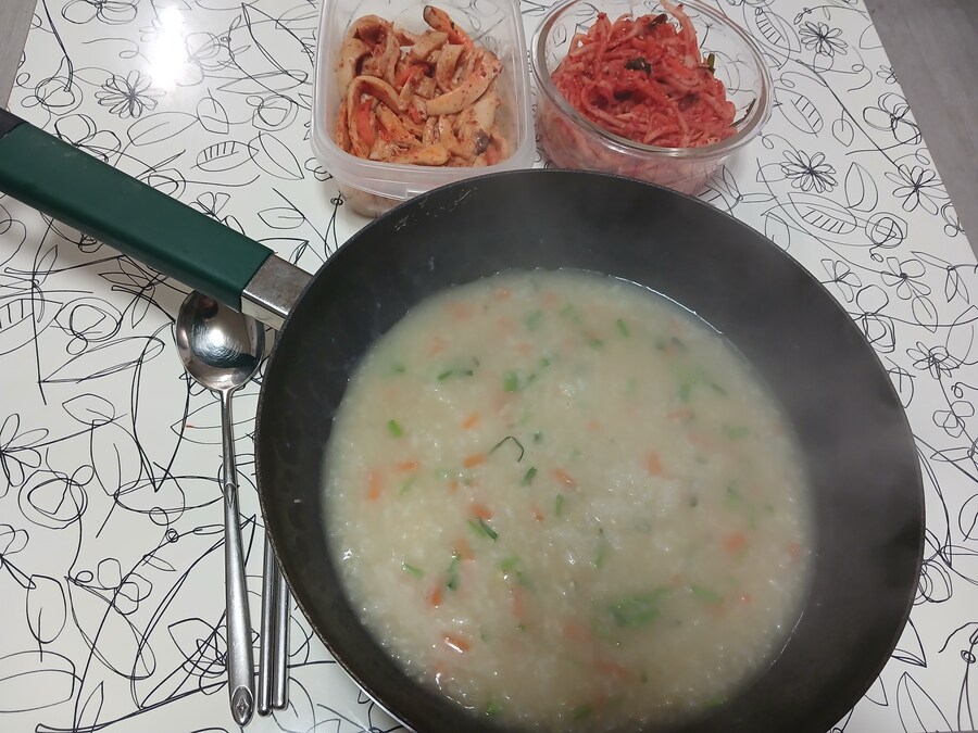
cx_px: 489
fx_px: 763
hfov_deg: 65.3
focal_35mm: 27
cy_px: 366
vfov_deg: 51.4
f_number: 1.8
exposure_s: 1/40.2
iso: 250
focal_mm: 3.98
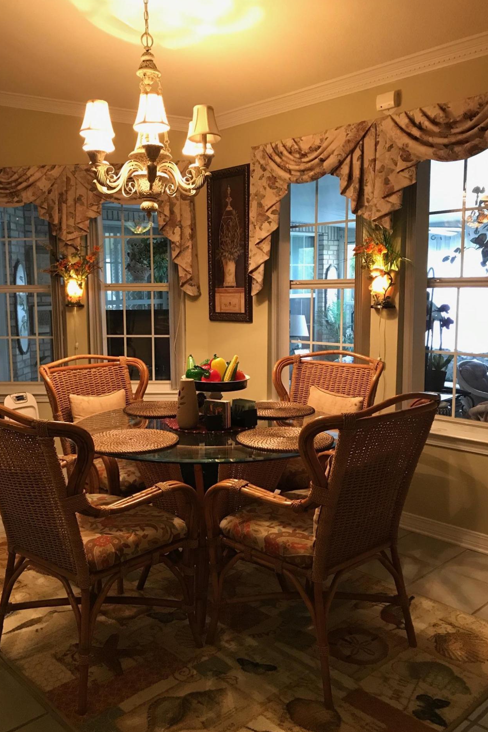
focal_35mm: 31
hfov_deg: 42.2
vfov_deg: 60.3
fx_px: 630
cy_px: 373
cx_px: 206
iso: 100
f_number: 1.8
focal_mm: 3.99
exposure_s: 1/13
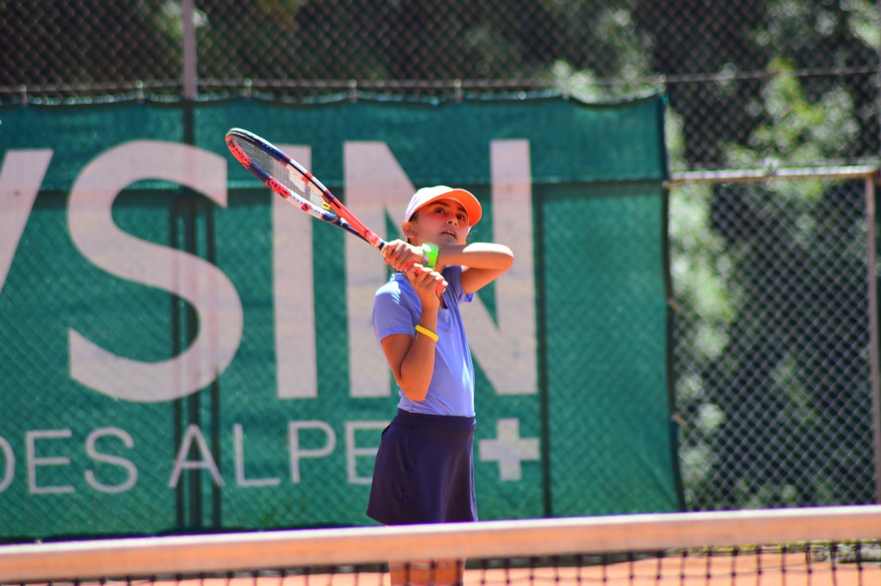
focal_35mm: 292
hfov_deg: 7.0
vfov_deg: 4.7
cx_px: 440
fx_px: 7152
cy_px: 293
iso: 100
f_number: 4.8
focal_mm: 195
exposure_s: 1/250
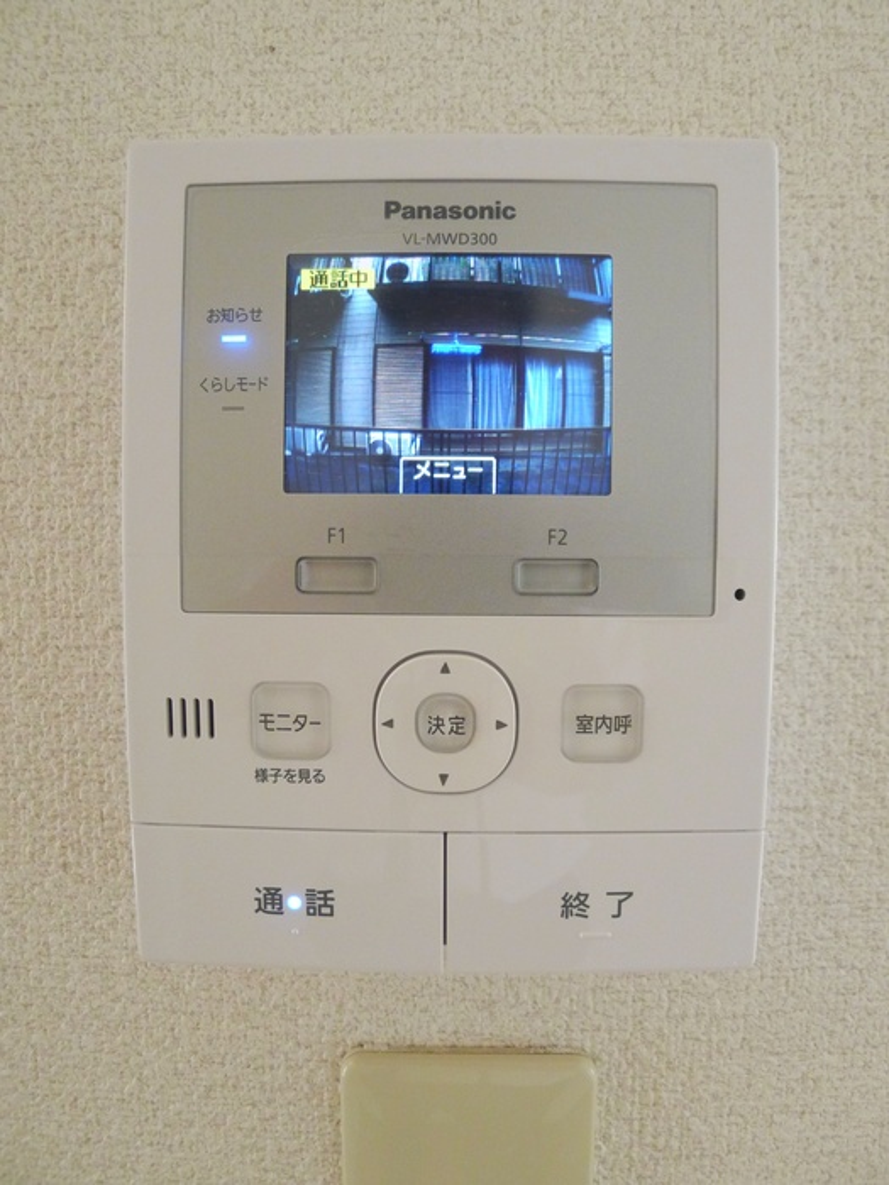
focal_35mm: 24
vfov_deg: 71.6
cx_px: 444
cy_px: 592
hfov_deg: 56.8
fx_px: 822
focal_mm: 5.1
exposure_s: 1/60
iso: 320
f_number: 2
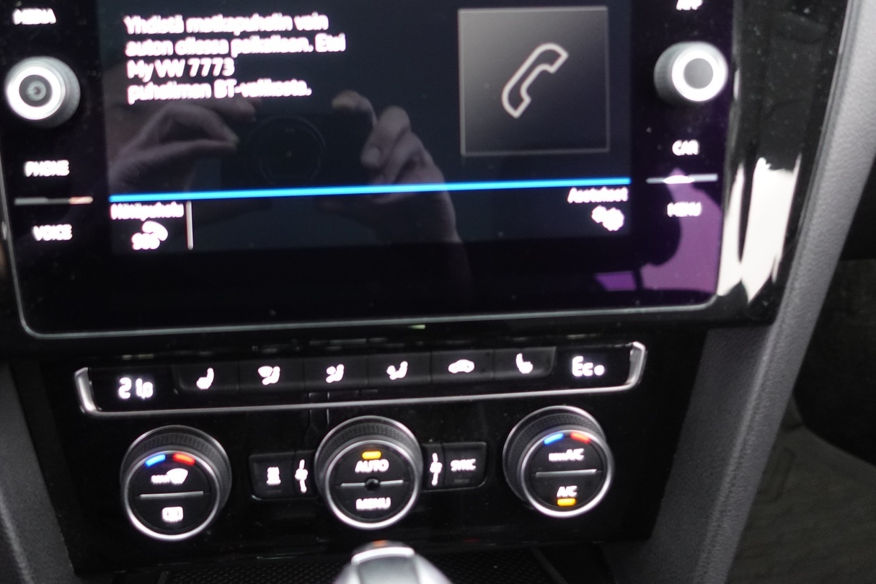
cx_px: 340
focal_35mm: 32
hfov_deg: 58.1
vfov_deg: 40.7
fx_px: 779
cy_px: 205
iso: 1000
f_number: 1.8
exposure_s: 1/8
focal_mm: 9.4
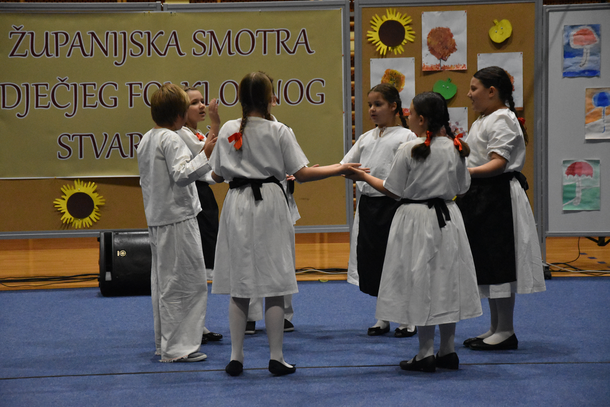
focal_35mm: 128
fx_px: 2160
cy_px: 204
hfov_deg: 16.1
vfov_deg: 10.8
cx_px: 305
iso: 6400
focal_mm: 85
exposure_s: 1/320
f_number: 5.6
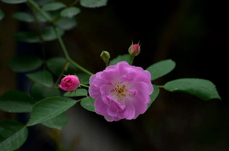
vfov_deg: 4.1
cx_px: 114
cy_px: 76
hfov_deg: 6.3
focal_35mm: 330
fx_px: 2095
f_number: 6.3
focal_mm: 220
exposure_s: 1/60
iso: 200
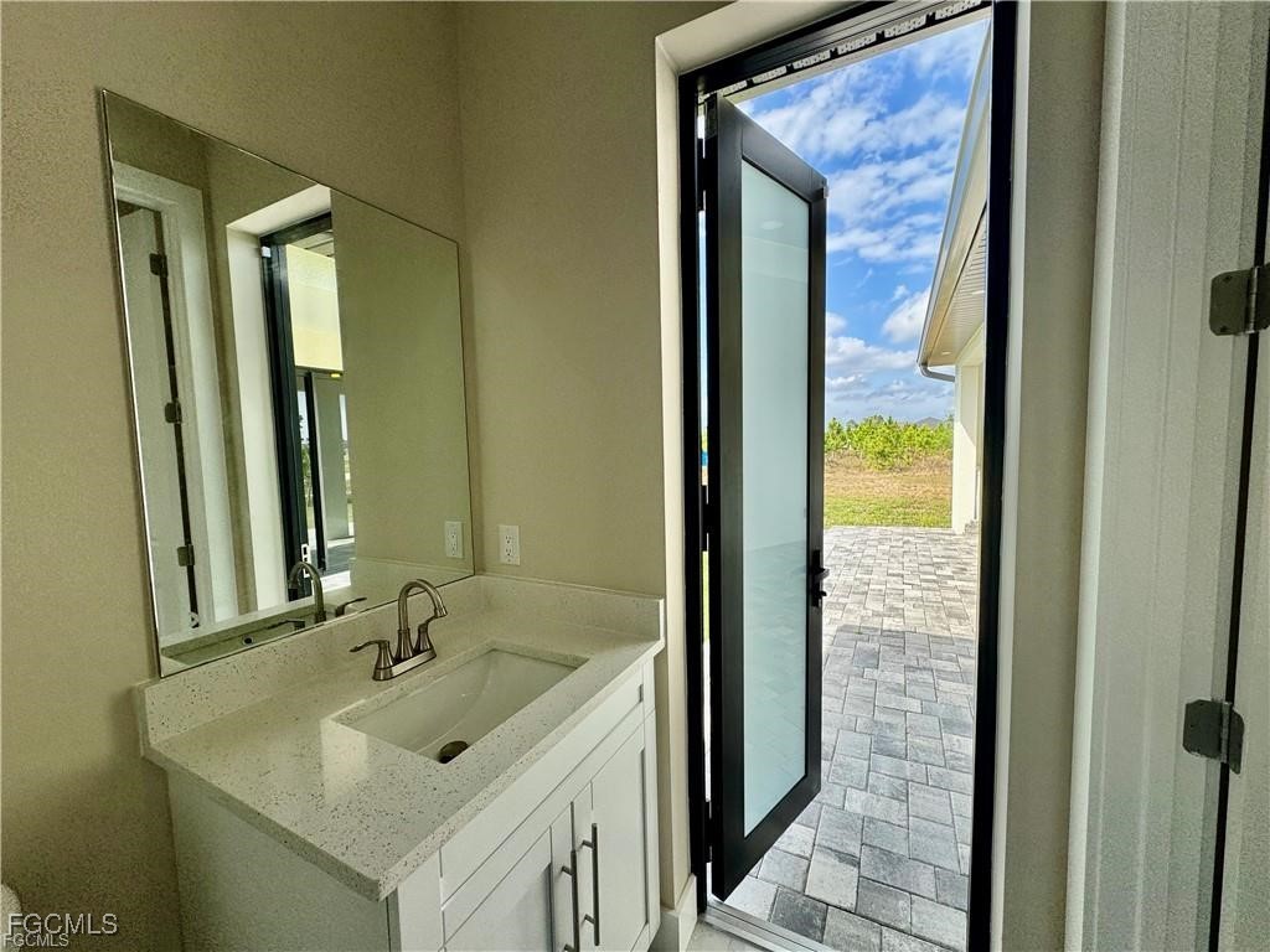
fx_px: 514
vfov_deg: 85.7
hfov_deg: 102.1
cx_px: 635
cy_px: 476
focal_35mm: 14
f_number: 2.2
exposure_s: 1/615
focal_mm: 2.22
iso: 50
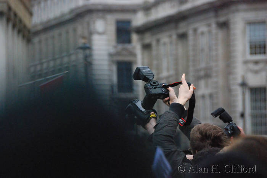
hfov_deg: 6.9
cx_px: 134
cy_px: 89
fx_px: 2227
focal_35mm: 300
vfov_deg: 4.6
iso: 1600
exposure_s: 1/400
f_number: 5.6
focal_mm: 200
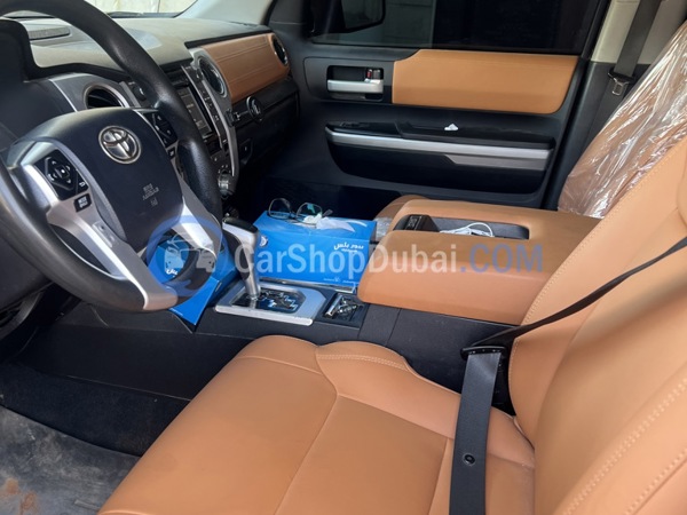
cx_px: 344
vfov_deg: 53.1
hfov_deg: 67.3
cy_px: 258
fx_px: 516
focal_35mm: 26
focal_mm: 5.7
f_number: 1.5
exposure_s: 1/121
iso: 100
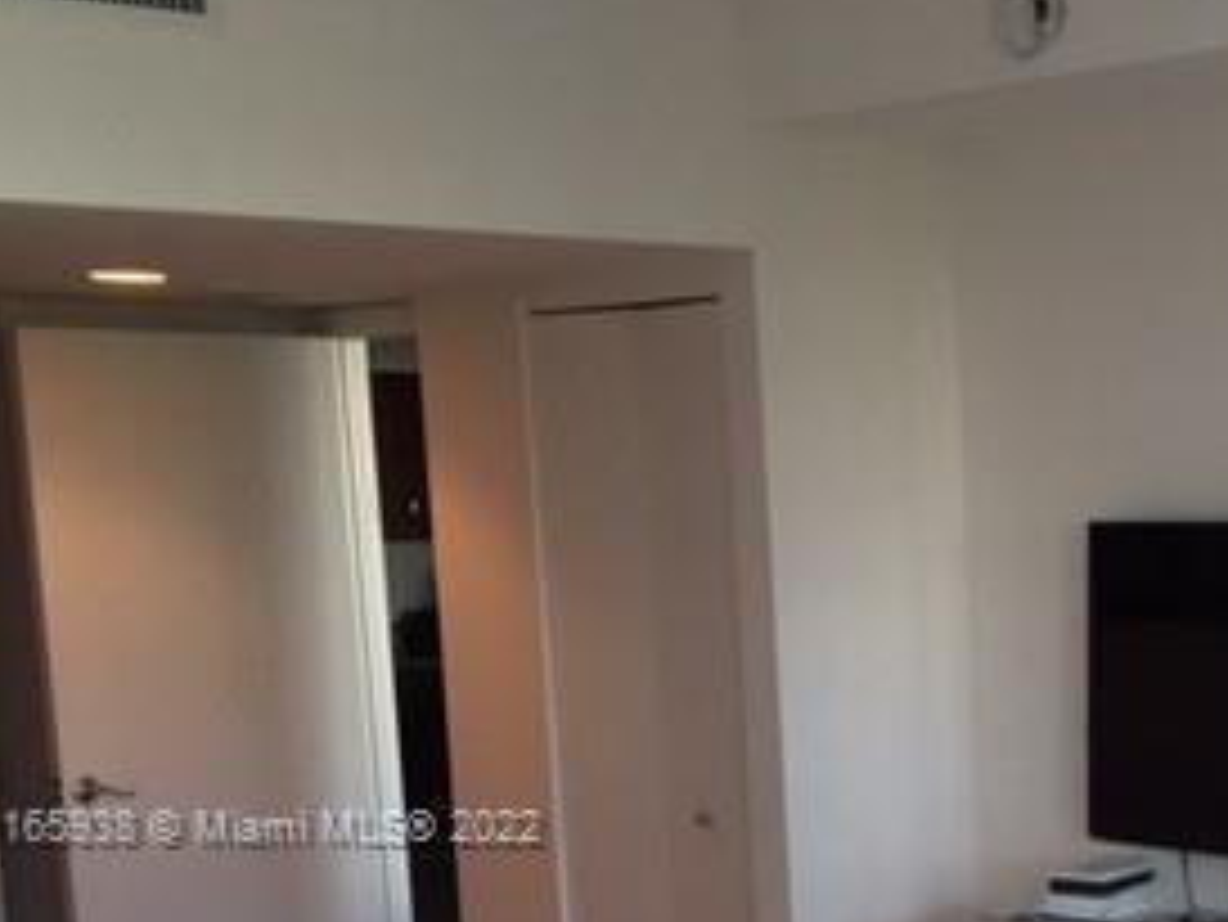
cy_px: 832
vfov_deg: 21.2
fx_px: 2413
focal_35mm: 68
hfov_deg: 26.3
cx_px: 1358
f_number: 2.2
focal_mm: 4.15
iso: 32
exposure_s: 1/30
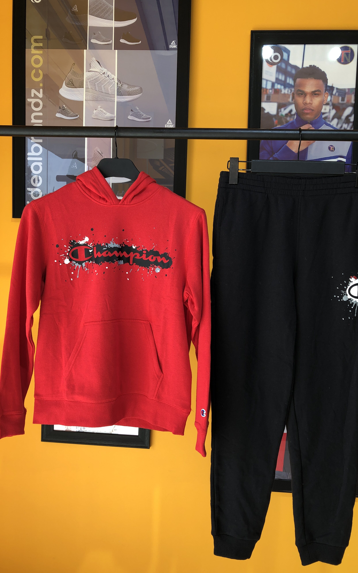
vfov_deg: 62.9
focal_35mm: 30
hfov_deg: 41.8
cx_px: 185
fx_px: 468
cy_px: 286
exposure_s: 1/125
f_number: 1.8
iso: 20
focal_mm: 3.99
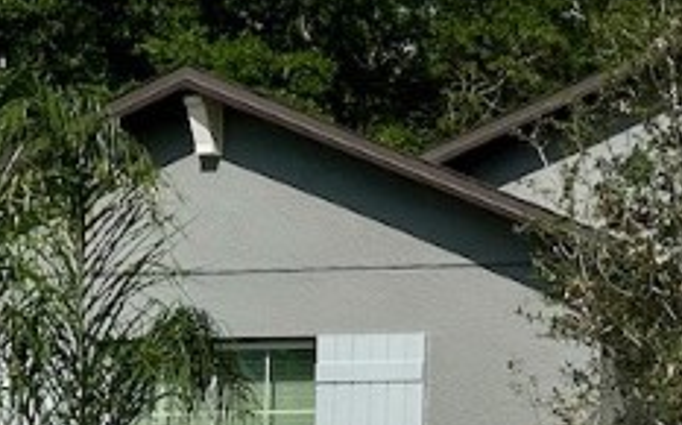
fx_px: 2079
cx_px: 928
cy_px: 375
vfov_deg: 11.6
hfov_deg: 17.3
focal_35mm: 112
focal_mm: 6.86
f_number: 1.78
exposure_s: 1/10753
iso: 80
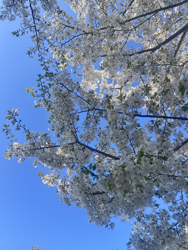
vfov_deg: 71.6
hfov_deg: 56.8
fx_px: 174
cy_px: 125
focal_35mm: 24
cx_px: 94
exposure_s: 1/1157
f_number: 1.78
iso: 80
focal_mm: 6.86
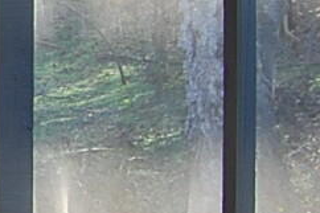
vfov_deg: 8.2
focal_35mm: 168
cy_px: 79
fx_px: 1492
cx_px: -483
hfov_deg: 10.4
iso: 400
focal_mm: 18
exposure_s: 1/100
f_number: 5
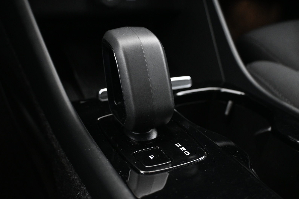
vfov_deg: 33.4
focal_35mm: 40
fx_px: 332
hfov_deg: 48.5
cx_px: 150
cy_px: 102
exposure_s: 1/5
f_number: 4.5
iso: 1600
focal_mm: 26
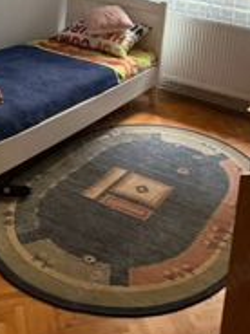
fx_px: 502
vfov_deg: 33.6
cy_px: -2
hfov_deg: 27.8
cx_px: 159
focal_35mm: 52
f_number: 1.78
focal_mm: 6.76
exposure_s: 1/50
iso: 640
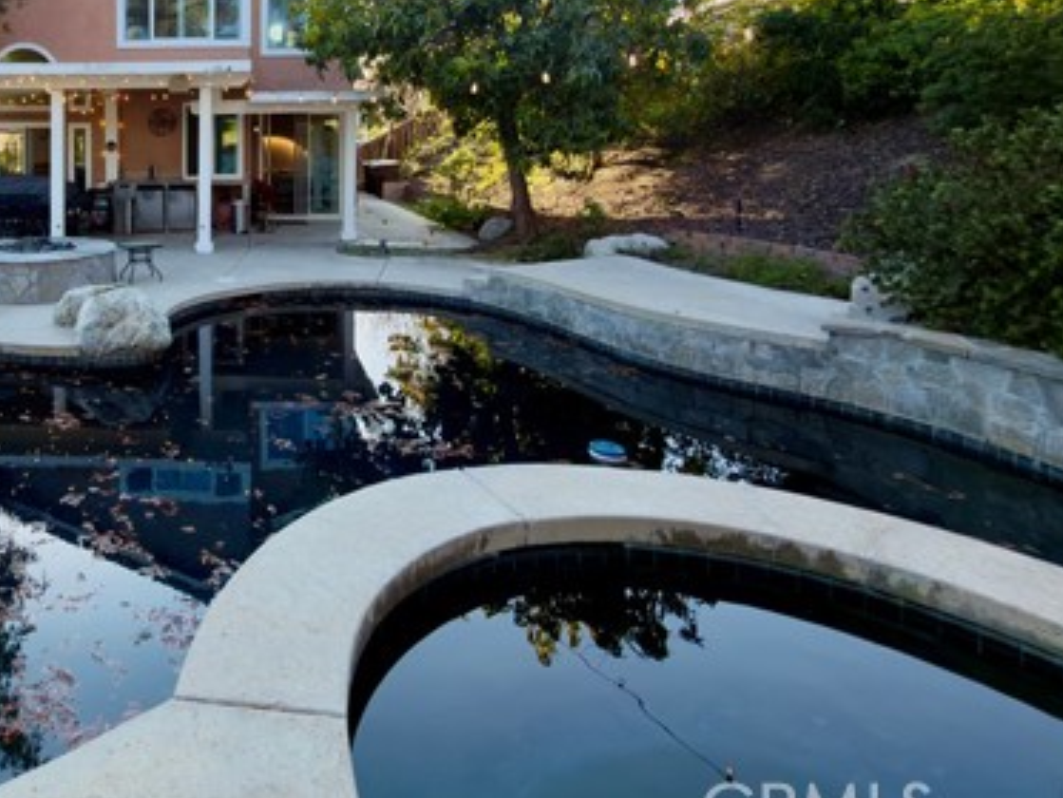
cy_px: 165
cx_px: 197
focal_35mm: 24
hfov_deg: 64.5
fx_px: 737
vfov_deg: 53.3
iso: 20
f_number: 2.2
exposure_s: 1/233
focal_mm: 2.22
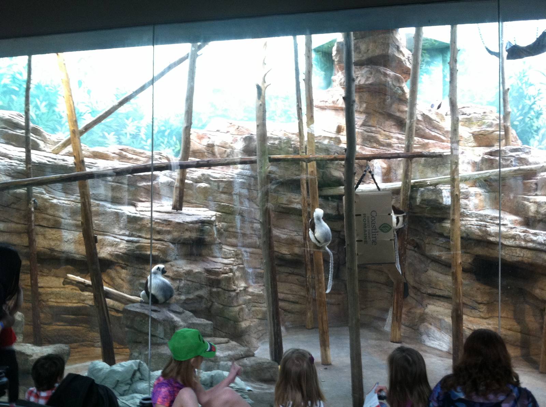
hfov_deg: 52.7
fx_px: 551
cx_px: 273
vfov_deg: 40.6
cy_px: 204
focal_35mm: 35
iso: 200
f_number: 2.8
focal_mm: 3.85
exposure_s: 1/17
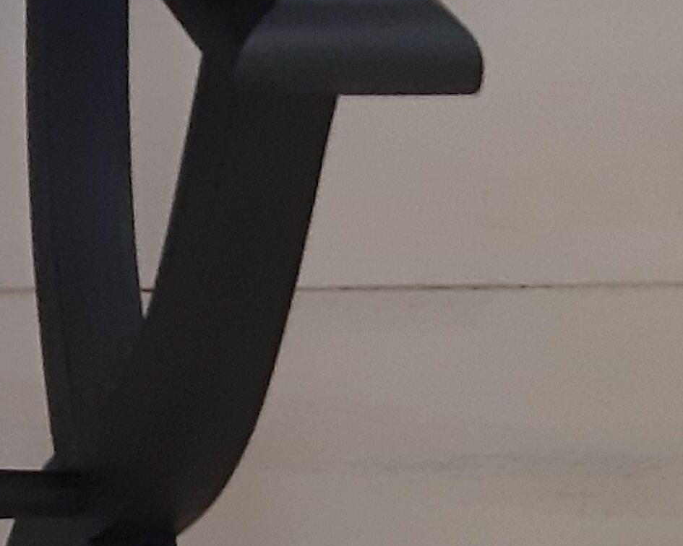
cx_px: -570
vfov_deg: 9.8
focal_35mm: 158
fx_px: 3194
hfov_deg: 11.3
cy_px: 255
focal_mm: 3.93
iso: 125
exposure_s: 1/50
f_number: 1.7
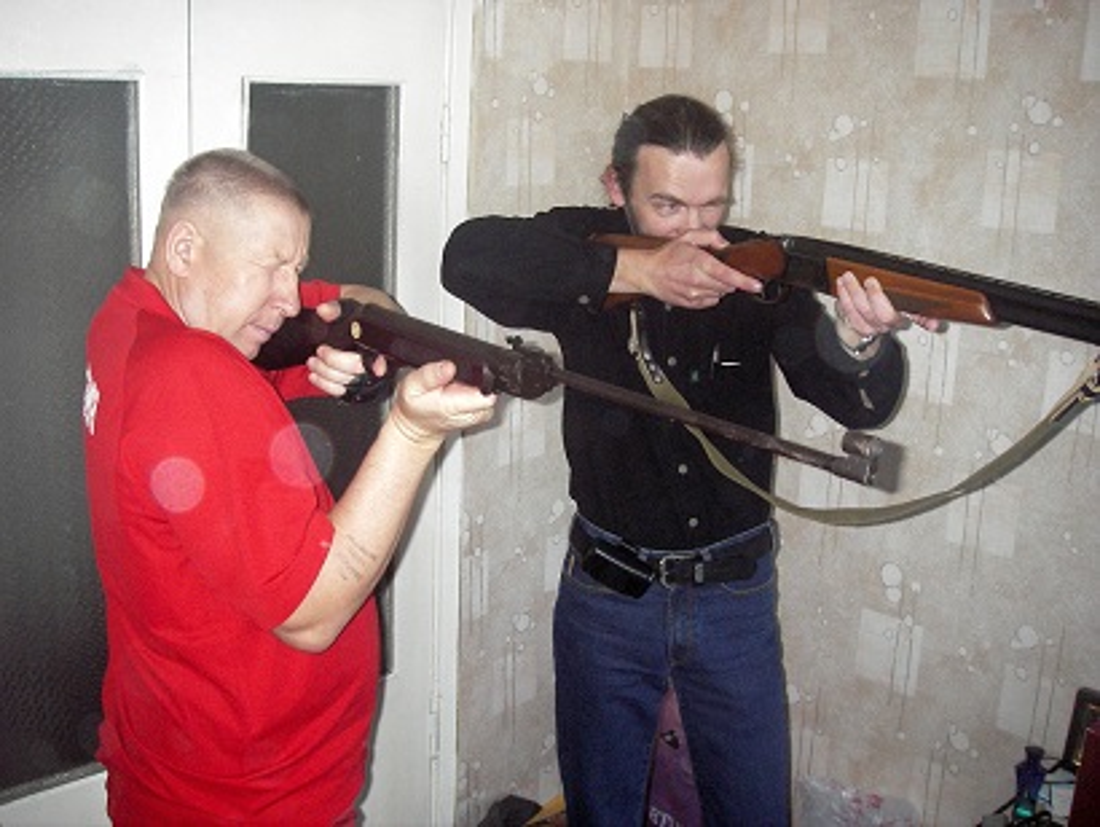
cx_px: 550
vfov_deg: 37.8
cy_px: 414
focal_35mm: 38
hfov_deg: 49.0
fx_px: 1208
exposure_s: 1/30
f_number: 3.3
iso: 160
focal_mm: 6.3
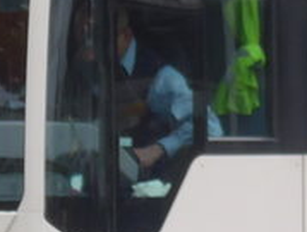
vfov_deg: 2.3
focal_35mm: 649
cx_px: 261
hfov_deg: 3.0
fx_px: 5767
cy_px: -127
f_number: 4.7
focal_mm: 19.2
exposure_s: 1/80
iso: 100
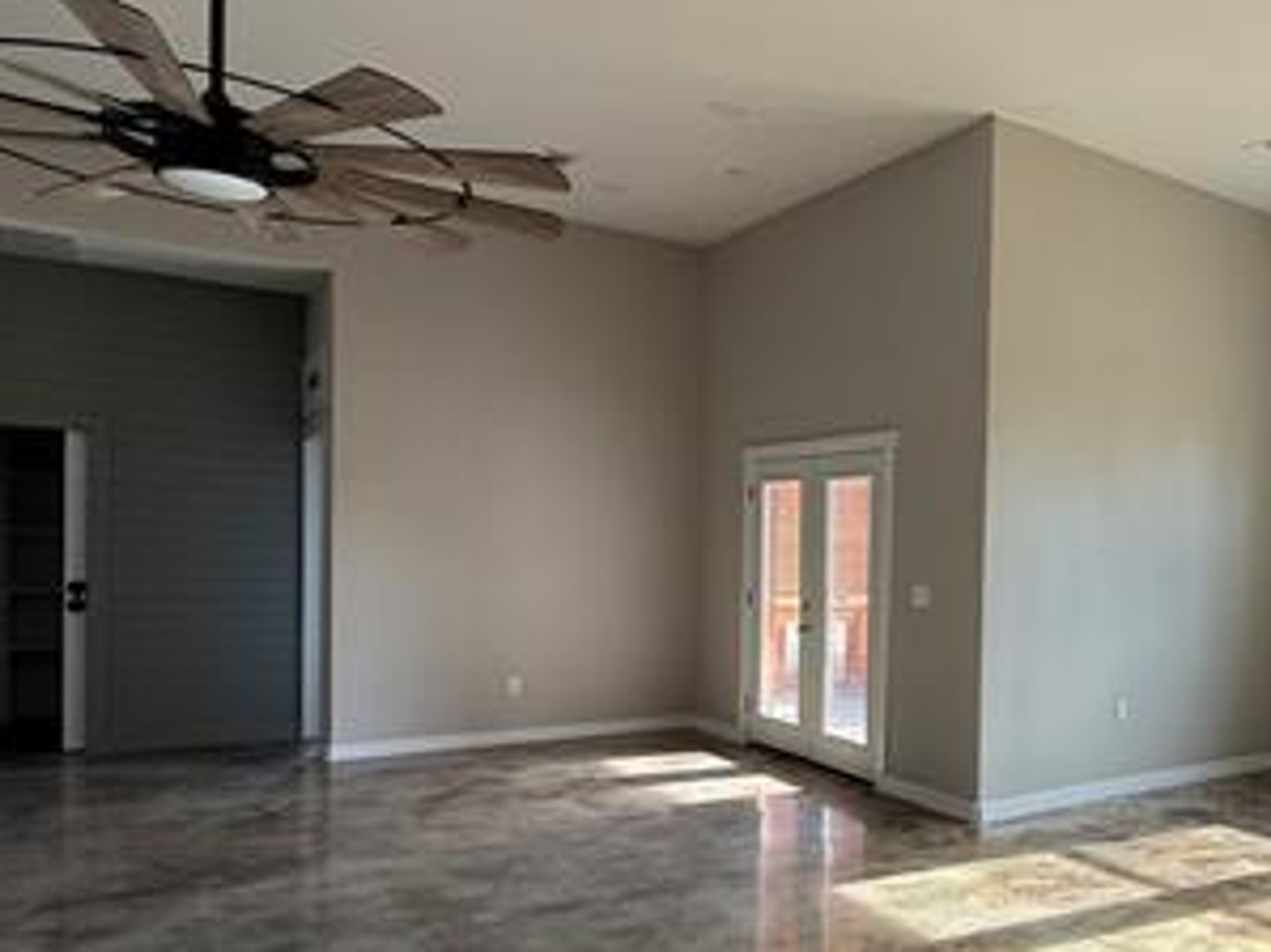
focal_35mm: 30
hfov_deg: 52.8
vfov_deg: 46.4
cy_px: 582
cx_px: 1139
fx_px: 1101
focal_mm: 2.22
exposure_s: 1/99
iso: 100
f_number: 2.2
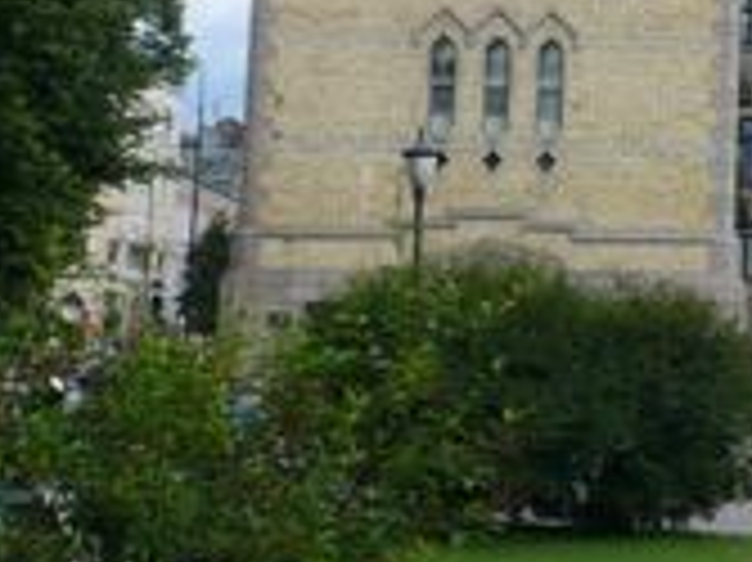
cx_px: 1387
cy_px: -7
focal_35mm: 109
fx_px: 2366
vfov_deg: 13.4
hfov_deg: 15.4
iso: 100
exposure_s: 1/125
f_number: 8
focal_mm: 4.6
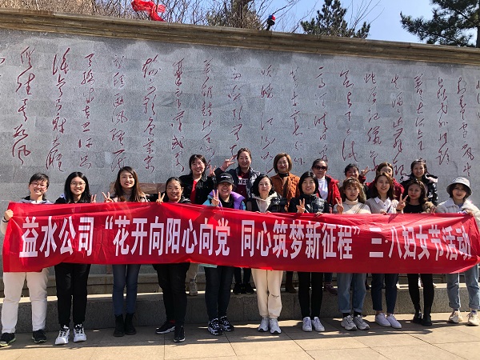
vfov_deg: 49.7
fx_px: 388
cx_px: 240
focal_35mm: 28
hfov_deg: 63.4
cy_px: 180
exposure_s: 1/906
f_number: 1.8
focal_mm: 3.99
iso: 20
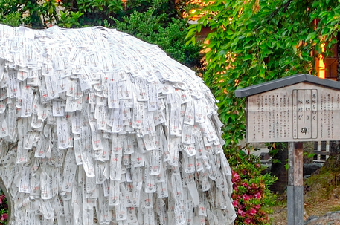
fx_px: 3215
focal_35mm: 341
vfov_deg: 4.0
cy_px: 135
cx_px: -21
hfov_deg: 6.0
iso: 100
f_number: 8
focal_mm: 52
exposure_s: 1/30
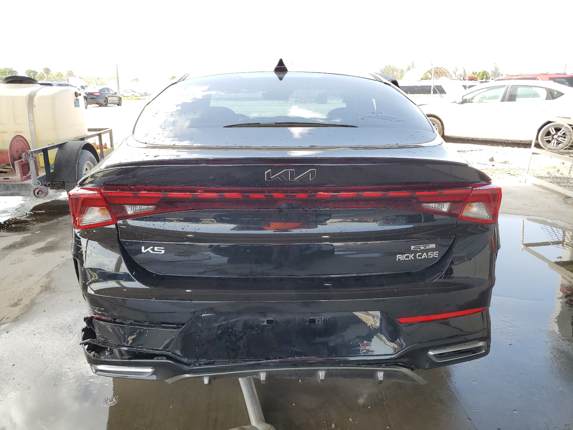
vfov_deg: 53.1
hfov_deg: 67.3
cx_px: 286
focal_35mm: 26
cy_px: 215
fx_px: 430
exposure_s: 1/435
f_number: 1.5
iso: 50
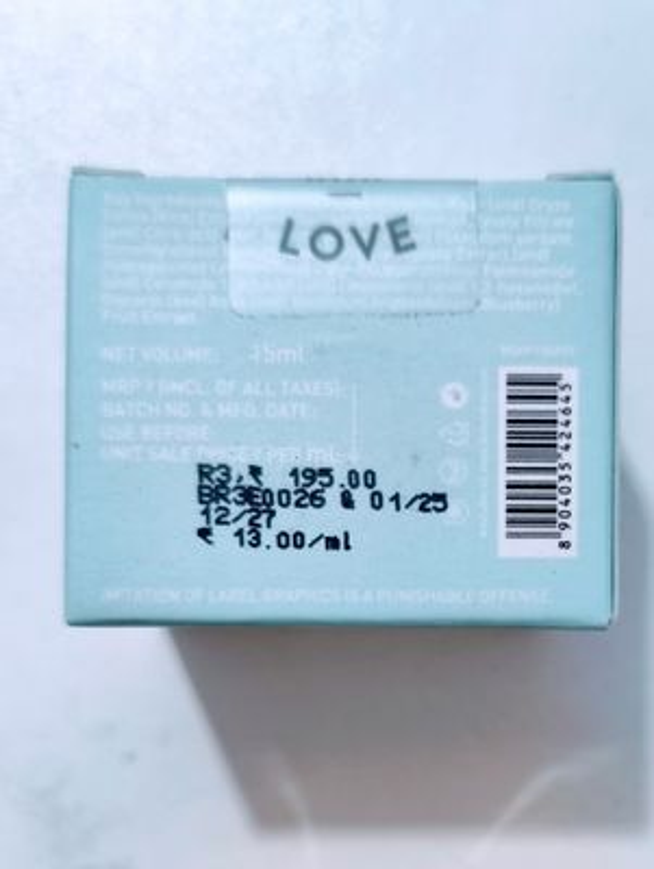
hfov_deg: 29.2
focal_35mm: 50
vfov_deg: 38.1
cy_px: 434
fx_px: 1257
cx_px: 327
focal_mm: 5.56
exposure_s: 1/50
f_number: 1.87
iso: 708
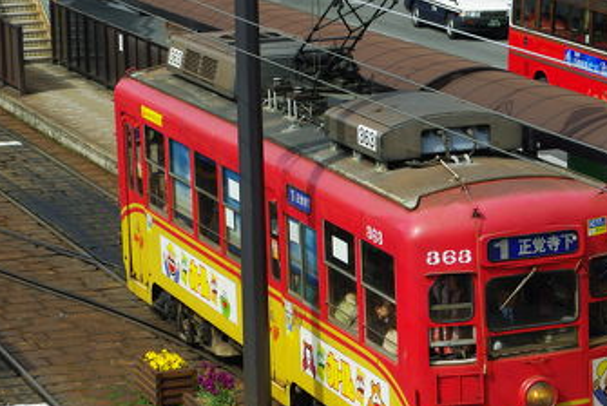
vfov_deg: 8.6
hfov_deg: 12.9
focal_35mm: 159
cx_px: 424
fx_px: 2683
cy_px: 247
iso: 200
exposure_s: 1/350
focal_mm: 55
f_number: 9.5
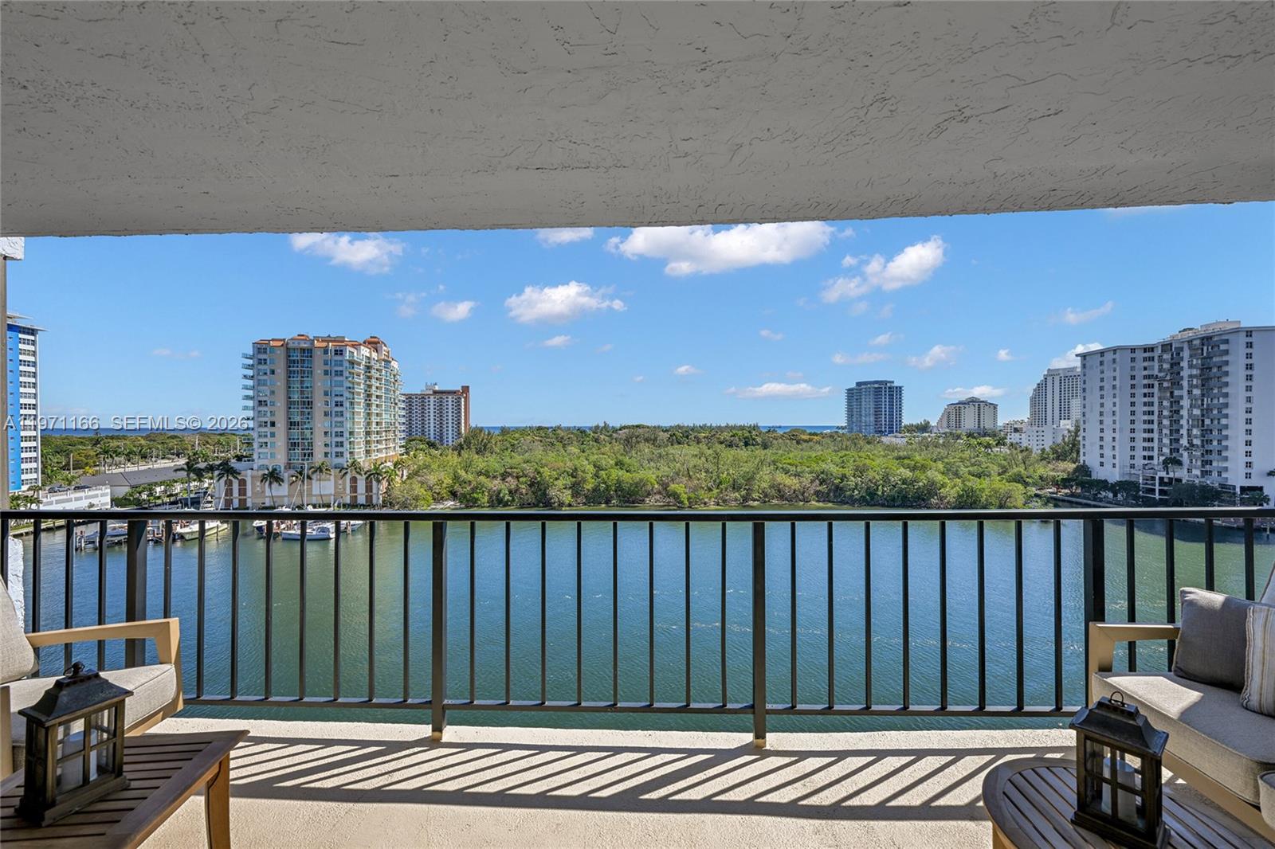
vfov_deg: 81.2
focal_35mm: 14
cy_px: 424
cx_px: 638
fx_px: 496
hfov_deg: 104.3
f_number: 8
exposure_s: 1/50
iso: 40
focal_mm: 14
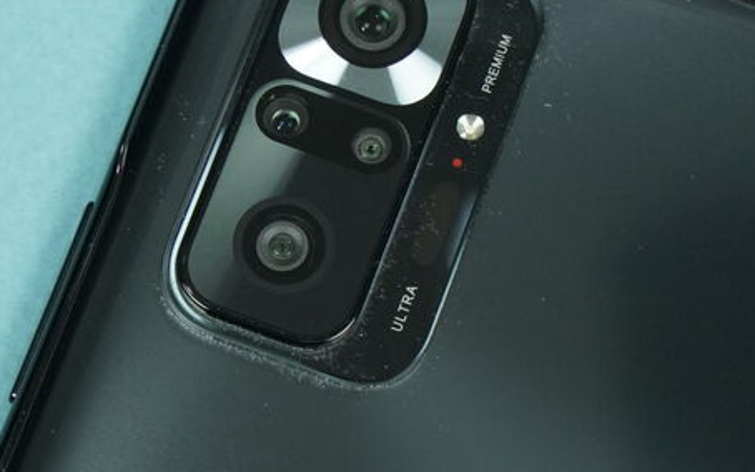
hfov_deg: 13.8
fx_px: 3108
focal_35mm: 151
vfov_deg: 8.7
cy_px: 307
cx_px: 450
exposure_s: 1/200
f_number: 9
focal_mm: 70
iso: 4000
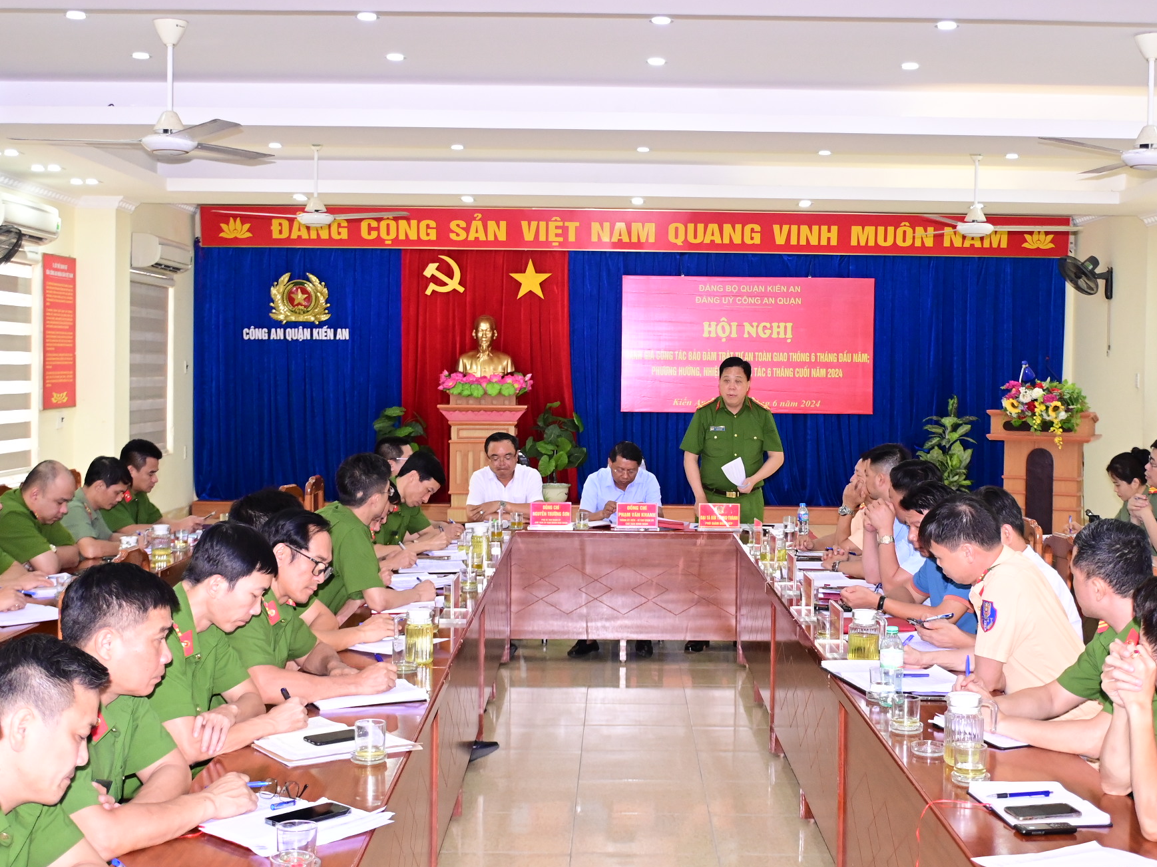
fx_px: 1638
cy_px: 434
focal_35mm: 49
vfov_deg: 29.7
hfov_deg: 38.9
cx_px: 644
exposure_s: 1/200
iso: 2500
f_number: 4
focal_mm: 30
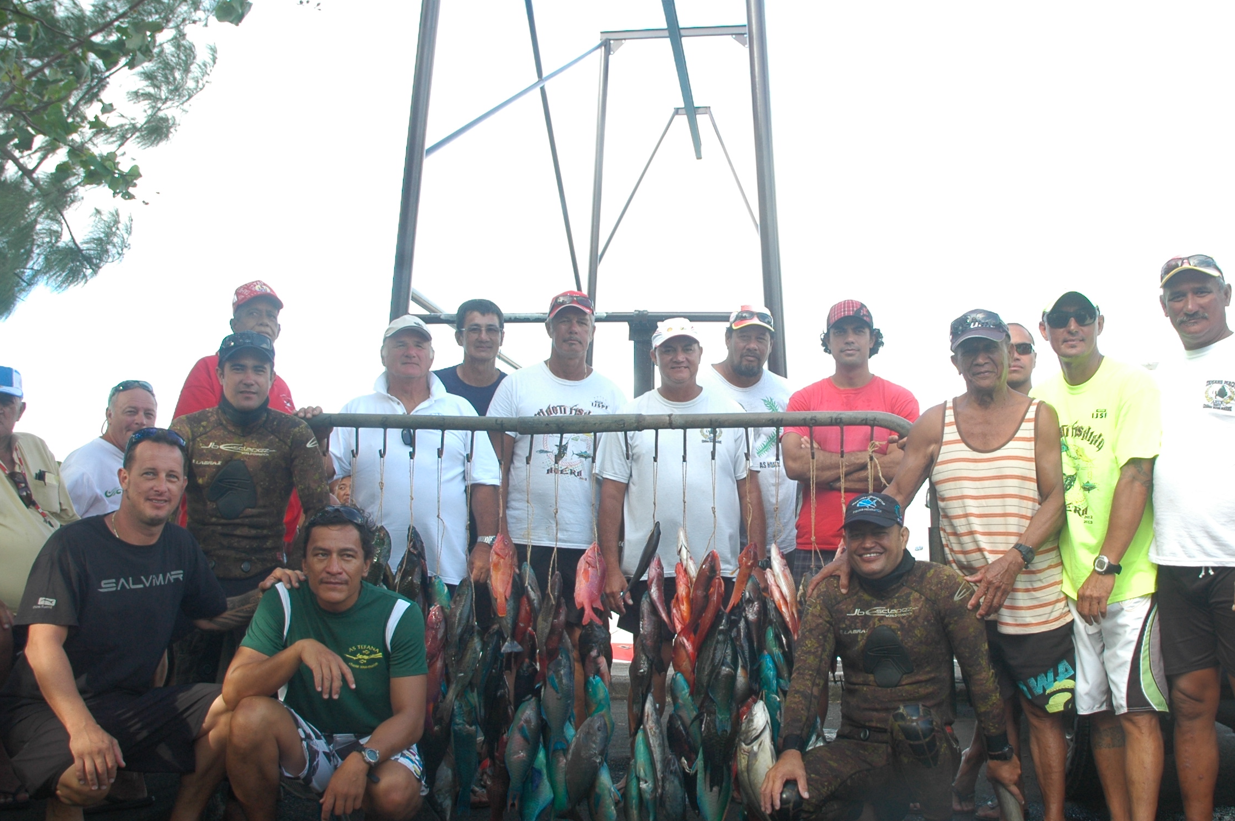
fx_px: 1234
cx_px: 737
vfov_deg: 36.7
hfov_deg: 52.8
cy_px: 499
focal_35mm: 36
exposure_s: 1/100
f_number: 7.1
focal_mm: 18
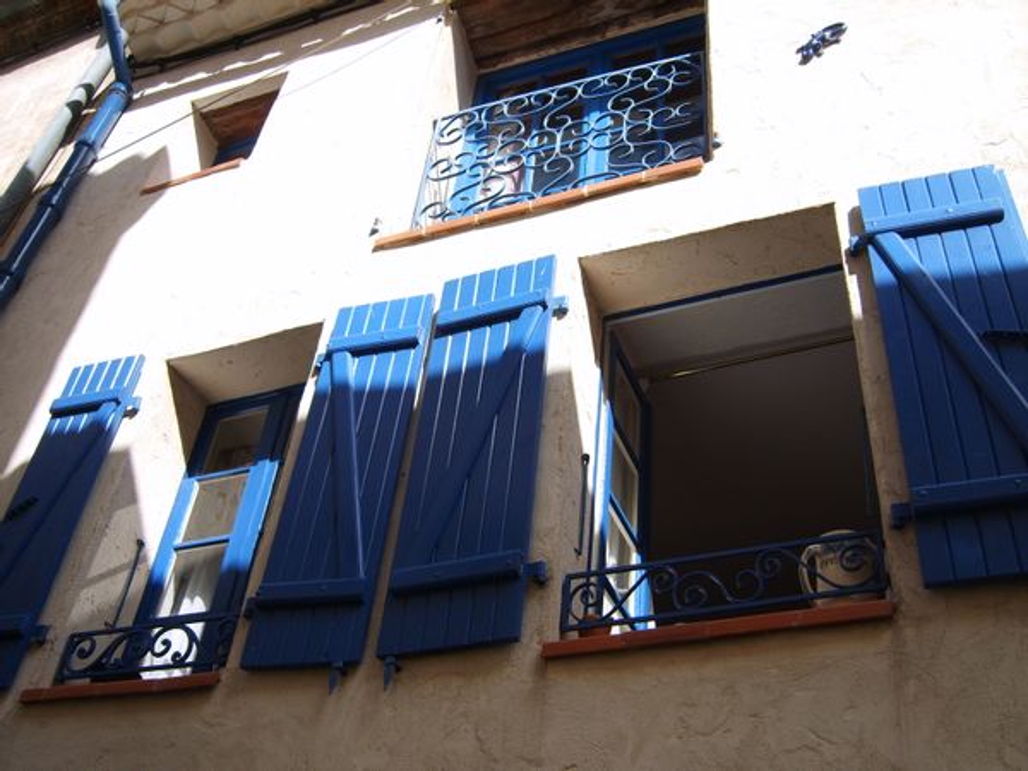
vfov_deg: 40.7
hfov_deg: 52.6
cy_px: 386
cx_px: 514
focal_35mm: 35
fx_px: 1039
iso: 50
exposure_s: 1/750
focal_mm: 7.4
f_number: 2.8
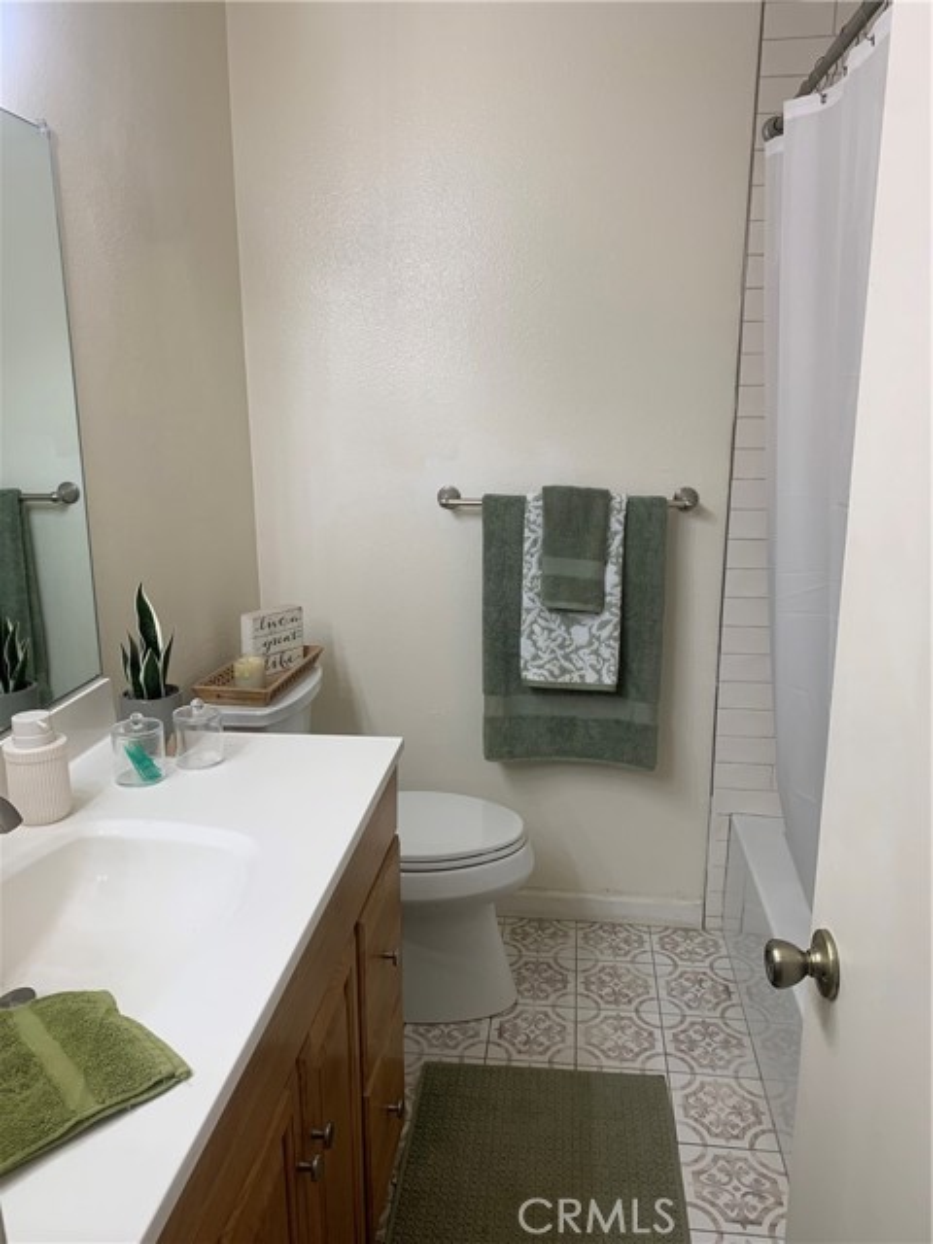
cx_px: 466
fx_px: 934
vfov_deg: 67.3
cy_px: 622
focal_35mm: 26
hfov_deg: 53.1
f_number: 1.8
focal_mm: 4.25
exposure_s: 1/120
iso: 80
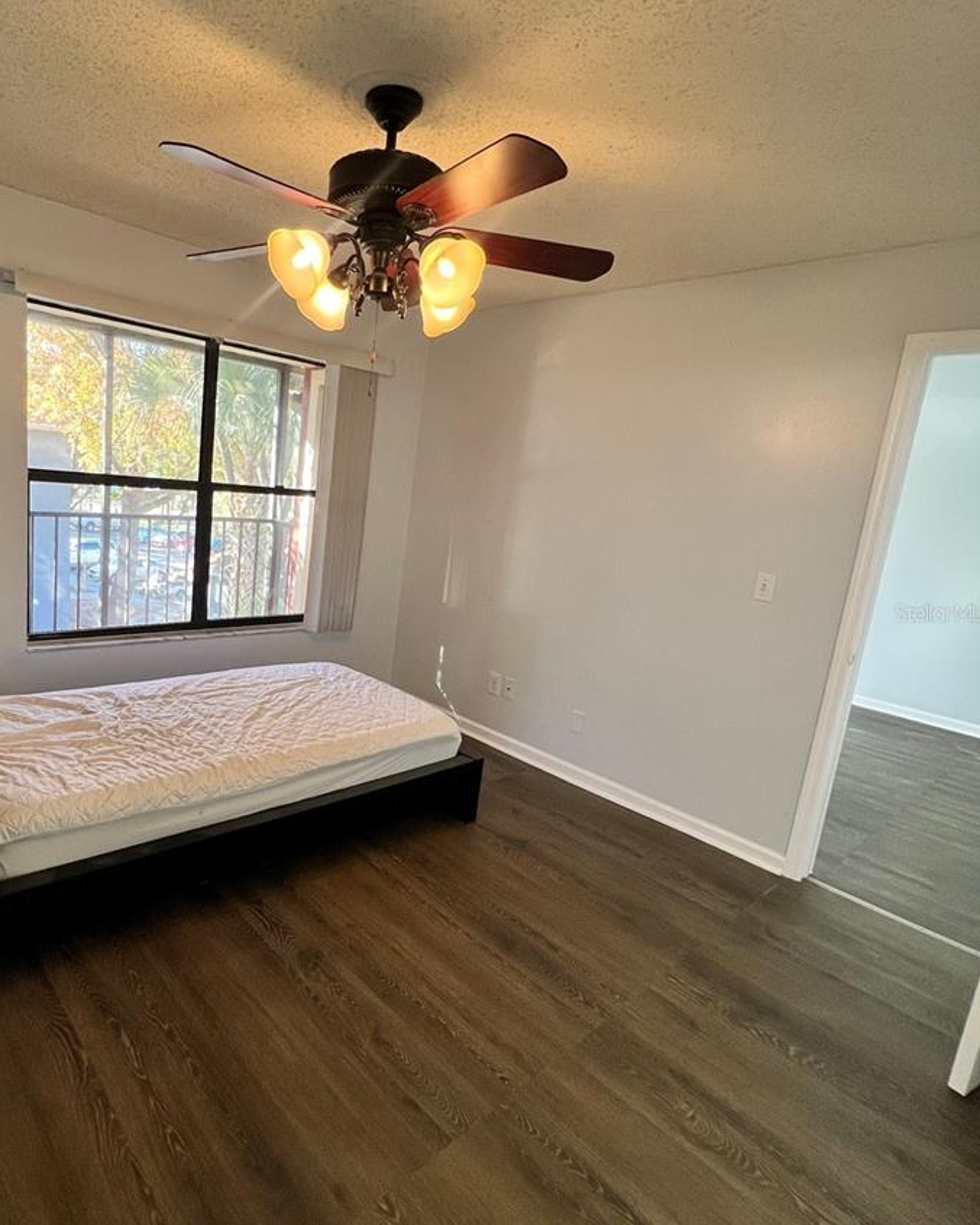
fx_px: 652
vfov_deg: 86.4
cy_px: 612
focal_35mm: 18
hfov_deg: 72.1
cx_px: 346
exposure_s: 1/120
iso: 250
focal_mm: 1.57
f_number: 1.8
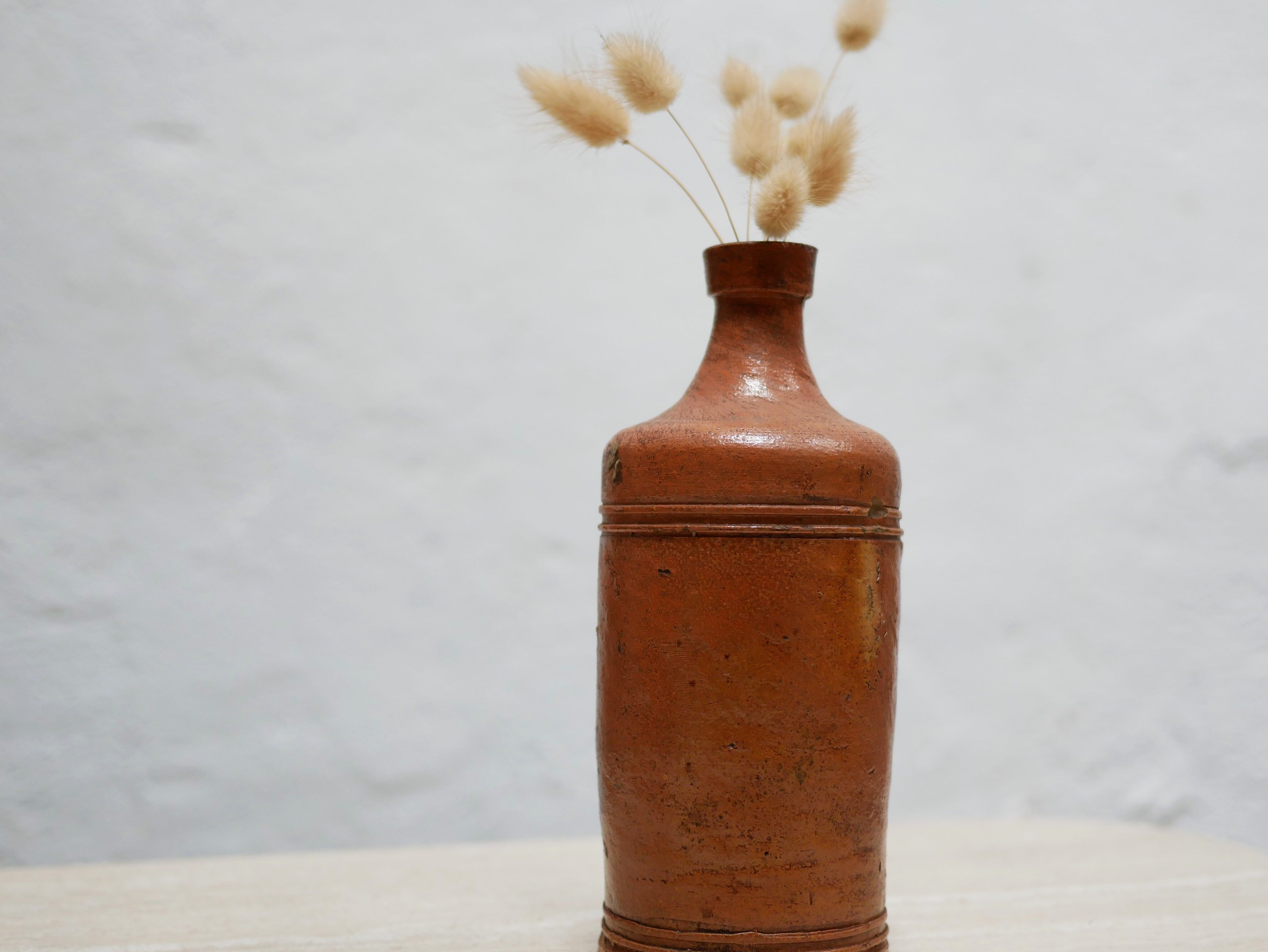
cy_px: 459
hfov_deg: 36.8
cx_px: 660
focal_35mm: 52
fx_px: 1906
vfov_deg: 28.1
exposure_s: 1/60
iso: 320
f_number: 1.7
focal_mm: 20
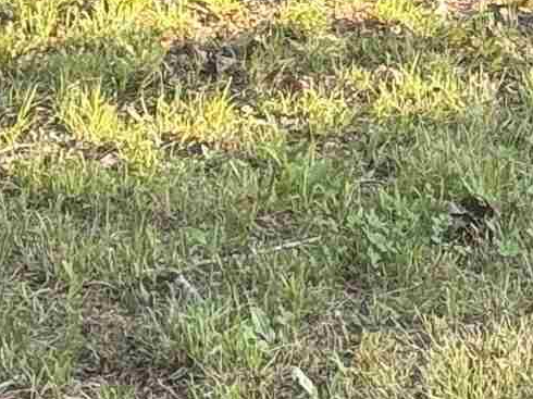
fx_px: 4632
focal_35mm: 301
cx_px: 918
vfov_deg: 4.8
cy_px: -537
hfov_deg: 6.5
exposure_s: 1/121
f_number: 1.78
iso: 100
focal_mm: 6.76
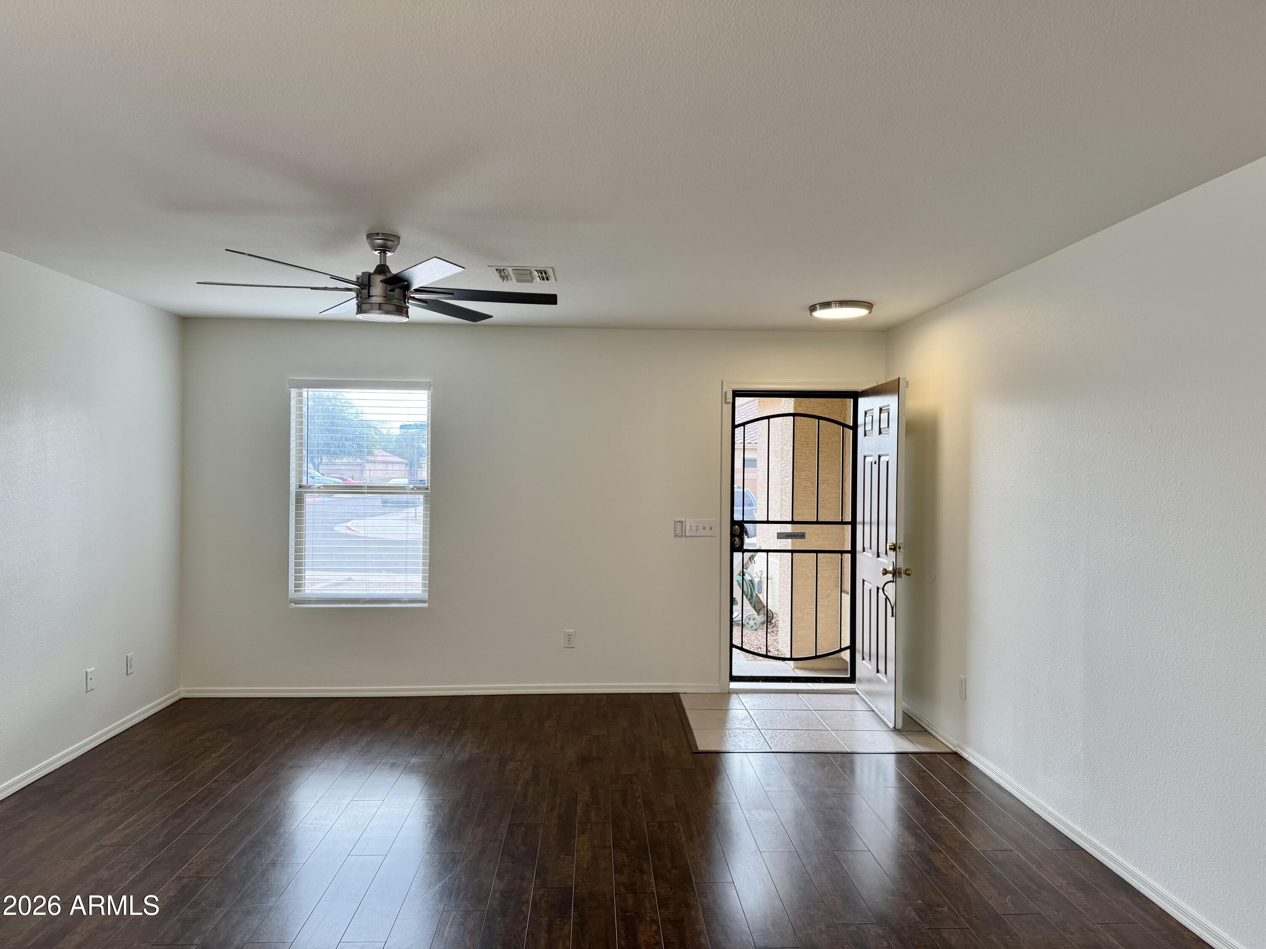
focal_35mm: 24
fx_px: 878
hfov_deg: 71.6
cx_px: 633
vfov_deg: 56.8
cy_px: 474
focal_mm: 6.76
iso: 80
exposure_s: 1/170
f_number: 1.78
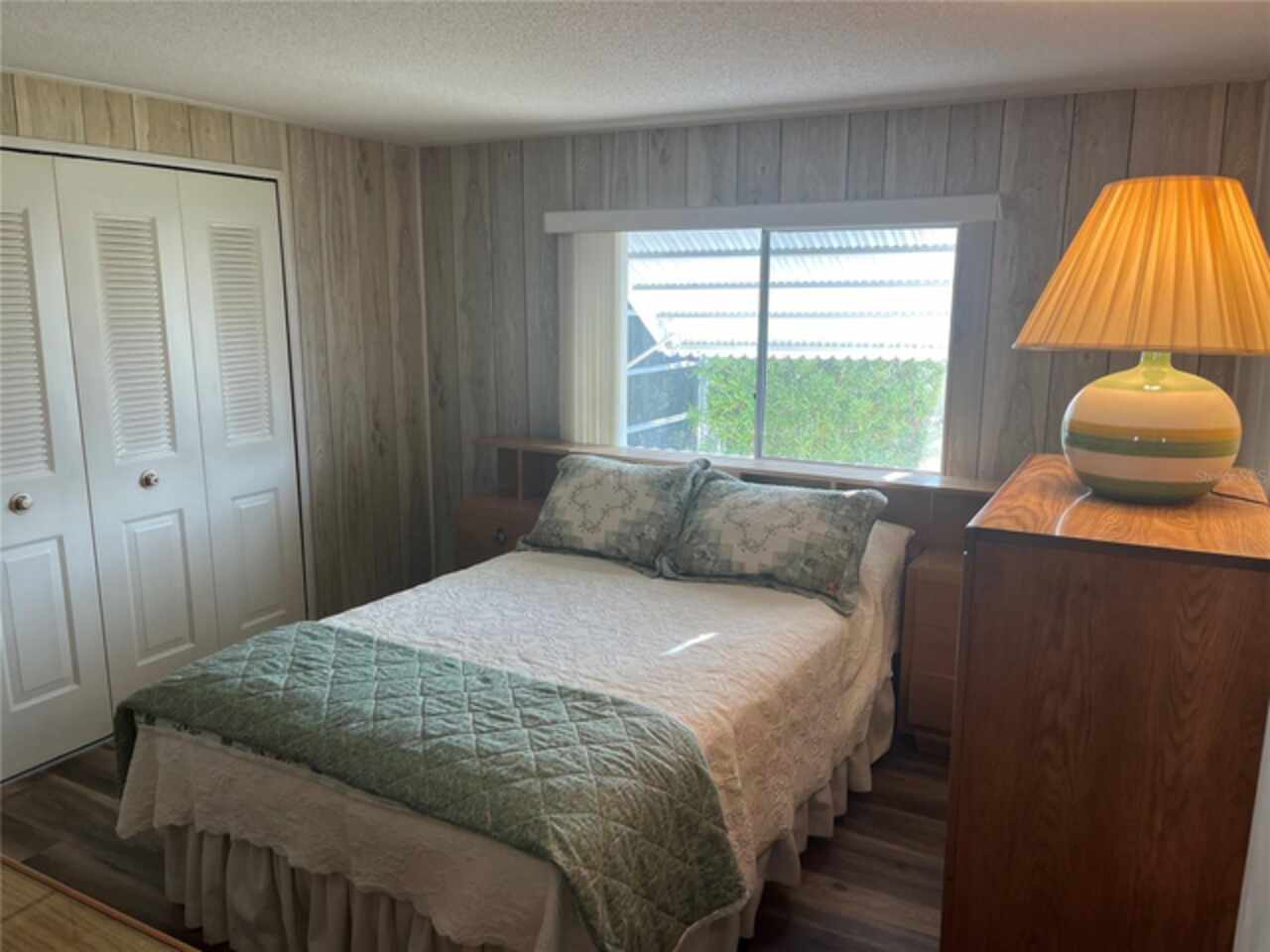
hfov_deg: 67.3
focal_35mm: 26
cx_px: 635
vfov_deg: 53.1
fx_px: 954
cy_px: 476
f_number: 1.6
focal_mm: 5.1
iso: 64
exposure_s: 1/120
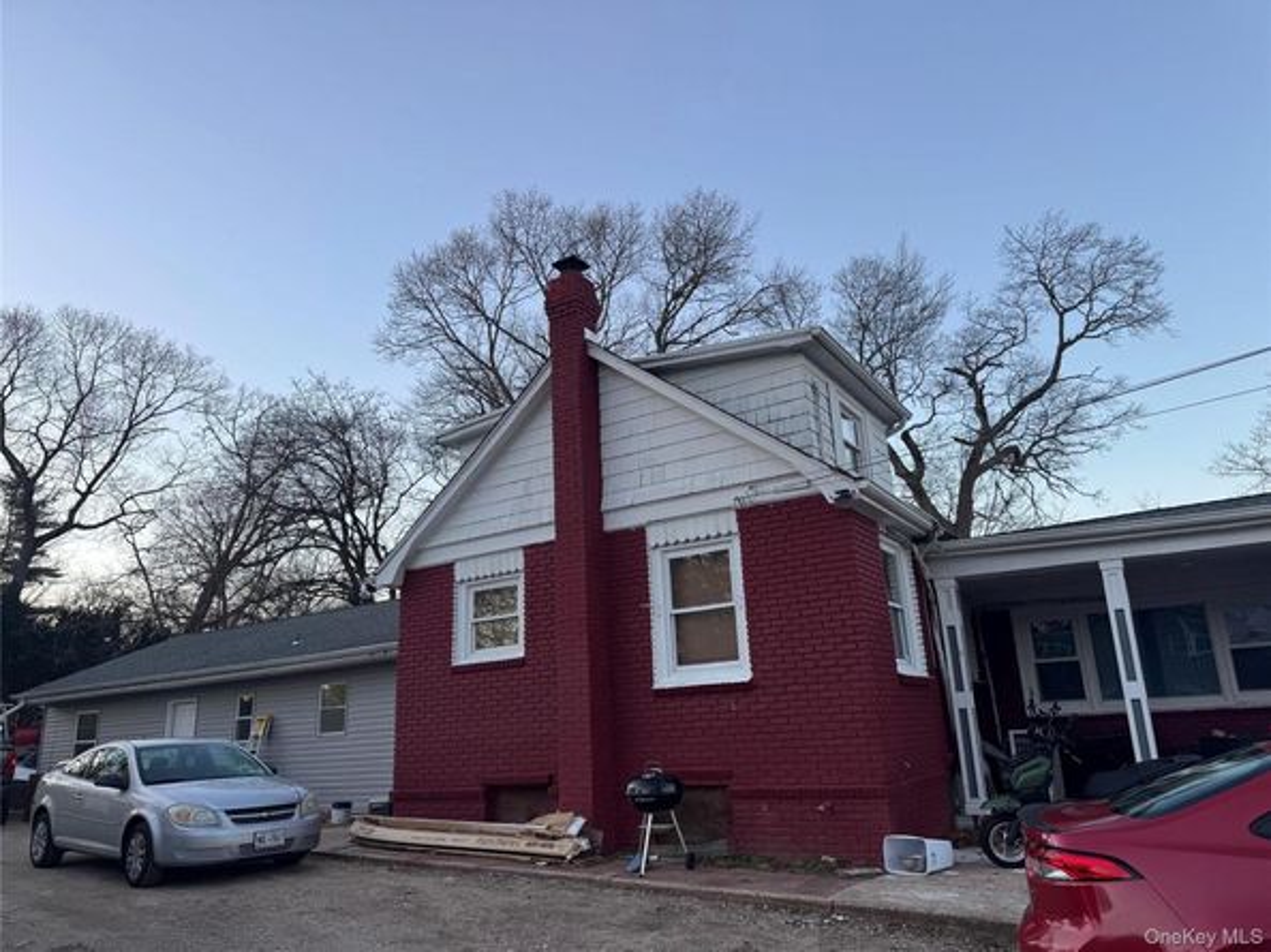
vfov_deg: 56.8
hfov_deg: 71.6
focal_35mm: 24
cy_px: 476
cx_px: 636
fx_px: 881
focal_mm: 6.76
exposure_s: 1/312
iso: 80
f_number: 1.78
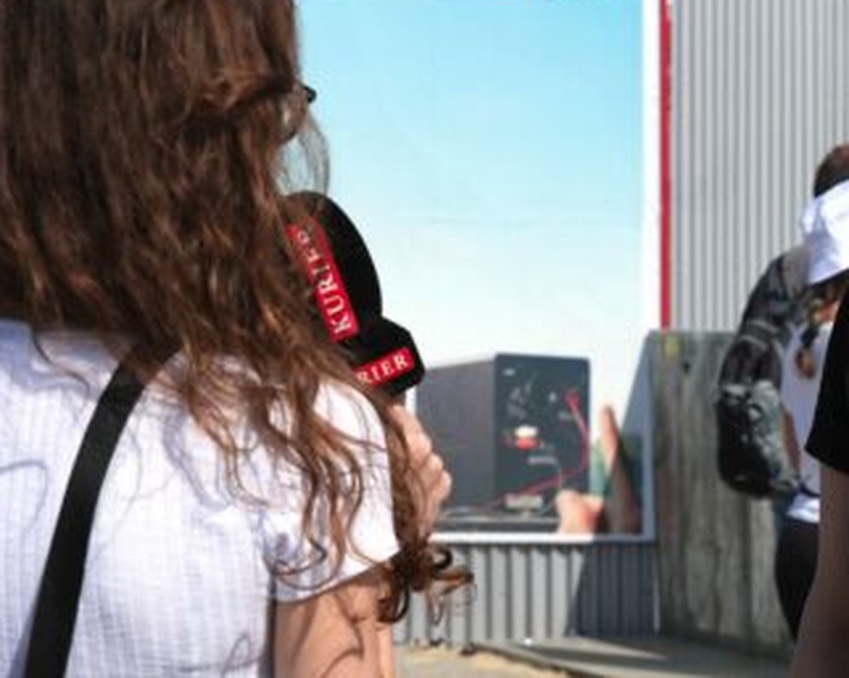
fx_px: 4895
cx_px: 941
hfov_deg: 9.8
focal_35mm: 195
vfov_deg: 7.9
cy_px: 470
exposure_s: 1/500
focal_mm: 58
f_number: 8
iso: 100
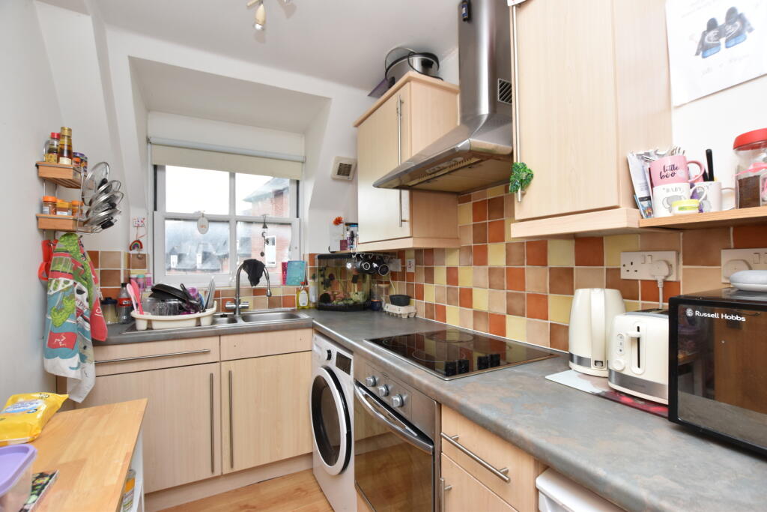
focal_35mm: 15
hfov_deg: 100.4
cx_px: 384
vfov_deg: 77.3
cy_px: 256
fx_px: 320
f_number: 5
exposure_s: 1/250
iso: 400
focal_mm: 10
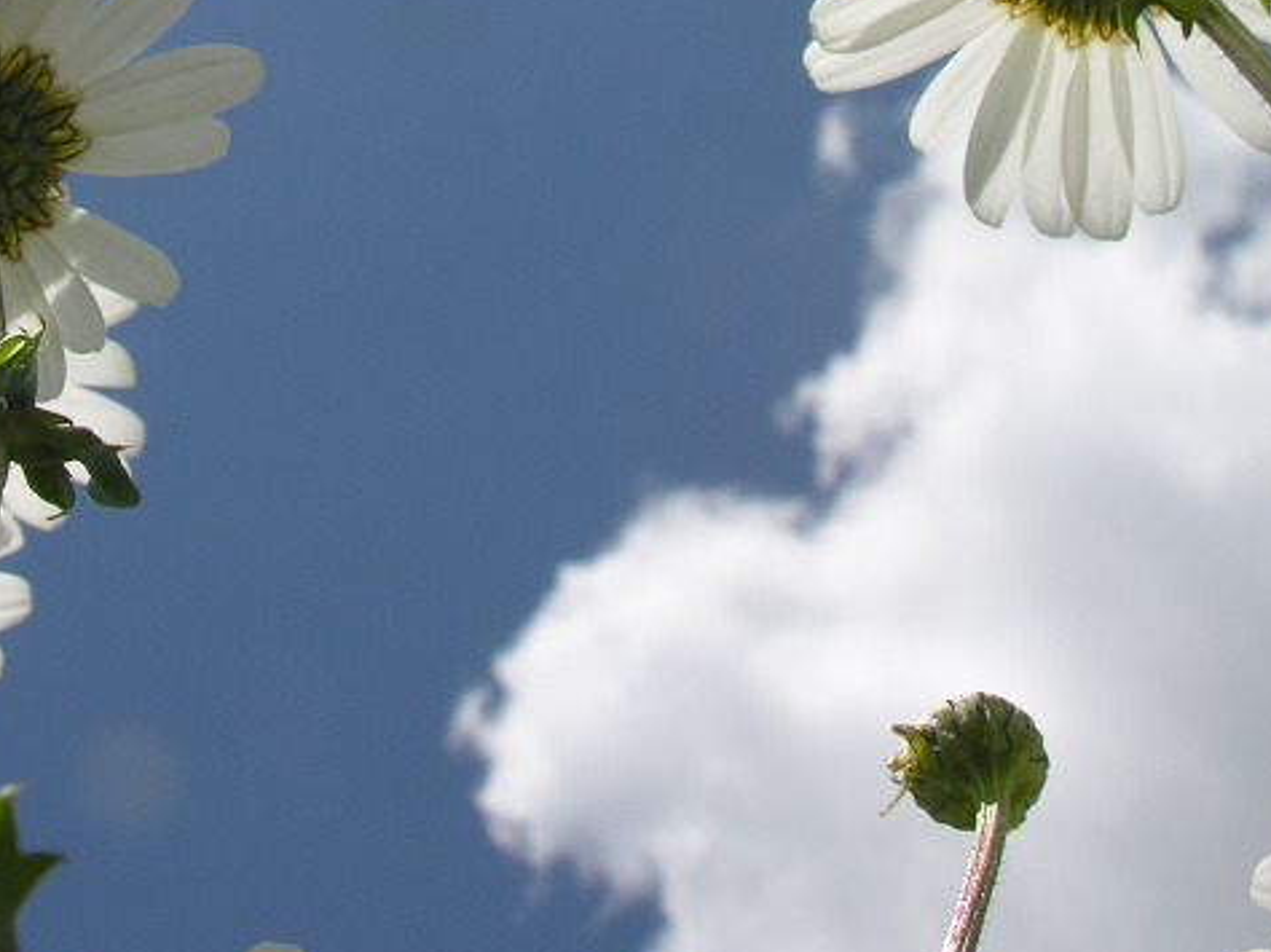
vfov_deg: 14.9
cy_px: -146
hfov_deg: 20.4
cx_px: 389
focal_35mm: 96
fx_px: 3523
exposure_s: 1/300
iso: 50
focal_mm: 8.9
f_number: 8
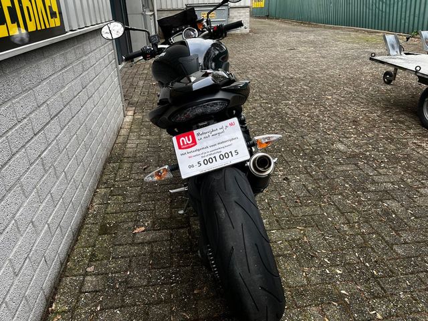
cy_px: 160
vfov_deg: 53.1
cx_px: 214
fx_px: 321
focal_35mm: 26
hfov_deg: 67.3
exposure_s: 1/121
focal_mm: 5.1
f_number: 1.6
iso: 64
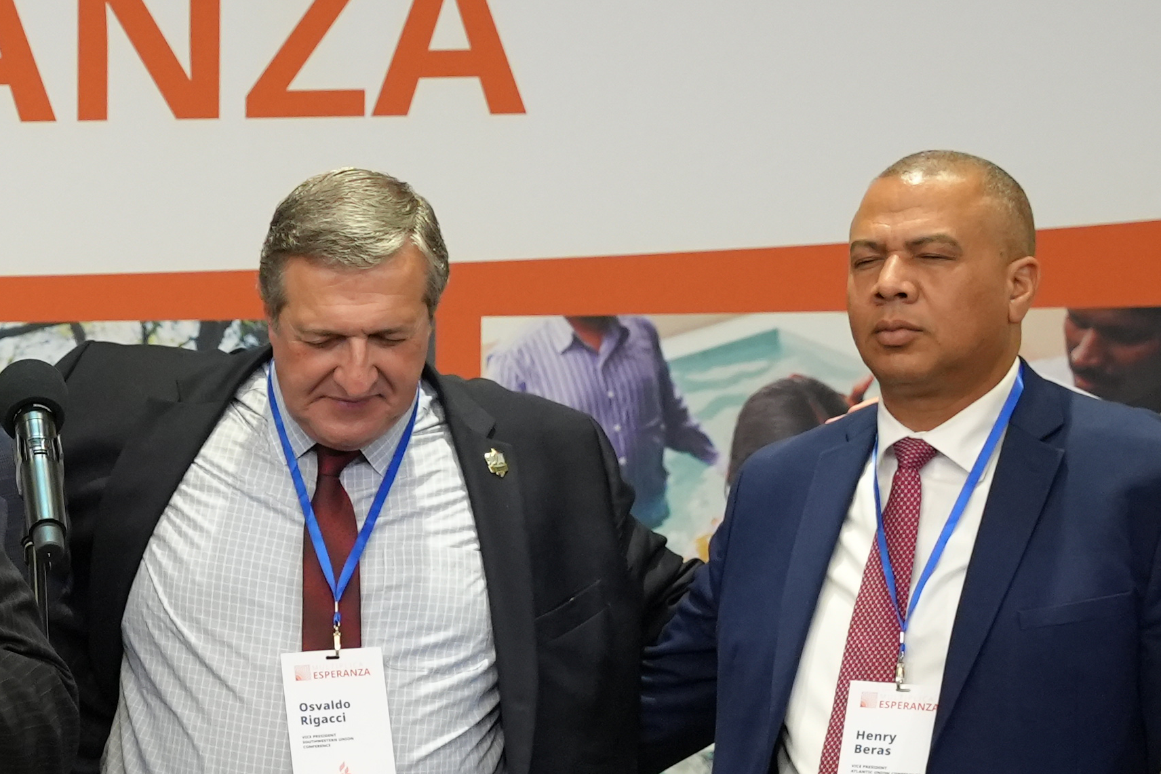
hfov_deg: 9.0
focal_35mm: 221
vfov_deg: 6.2
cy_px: 1036
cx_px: -715
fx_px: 7116
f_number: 4
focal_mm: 53.9
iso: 2000
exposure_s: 1/160
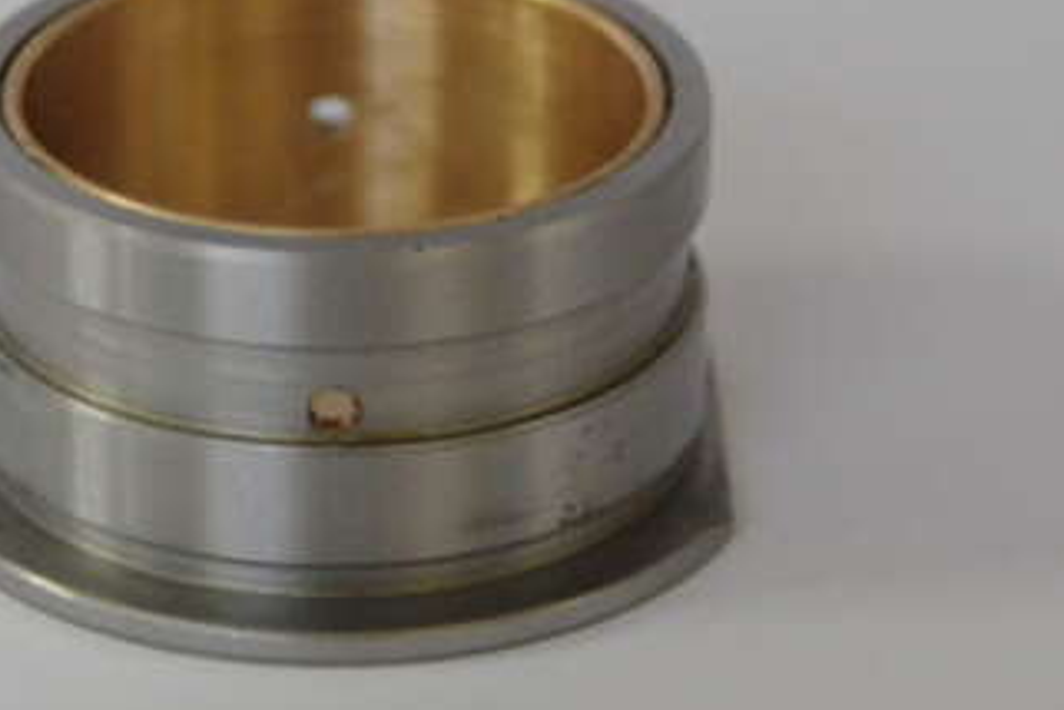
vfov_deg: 6.1
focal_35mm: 224
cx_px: 351
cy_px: 279
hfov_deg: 9.2
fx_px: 6620
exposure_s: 1/15
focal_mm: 80
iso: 800
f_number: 5.6
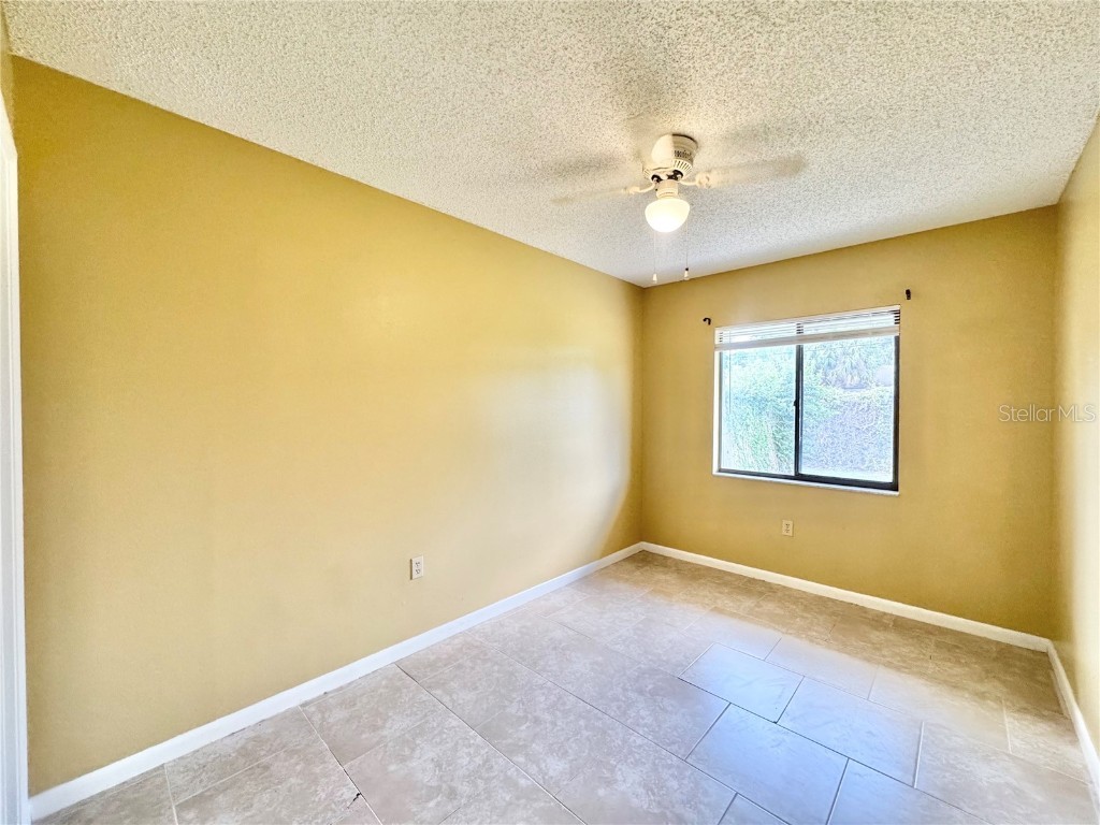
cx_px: 550
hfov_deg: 102.1
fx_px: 445
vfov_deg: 85.7
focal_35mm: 14
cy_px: 412
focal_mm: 2.22
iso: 250
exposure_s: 1/120
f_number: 2.2
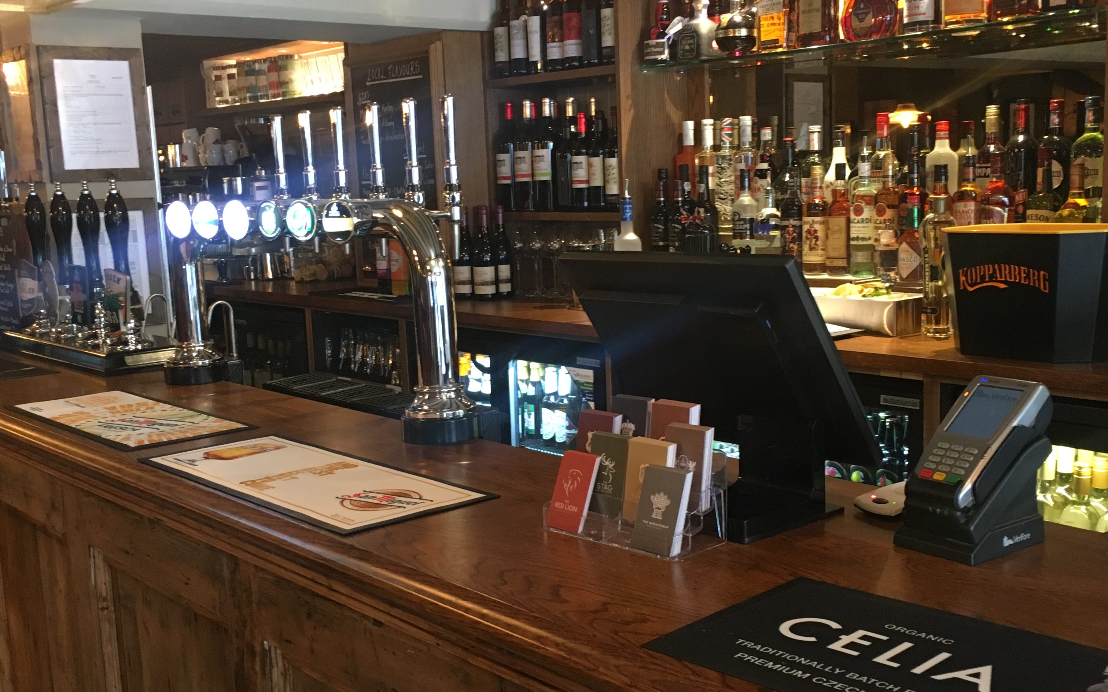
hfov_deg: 48.2
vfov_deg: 31.2
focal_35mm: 41
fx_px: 1238
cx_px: 581
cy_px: 360
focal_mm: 4.15
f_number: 2.2
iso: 200
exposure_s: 1/33
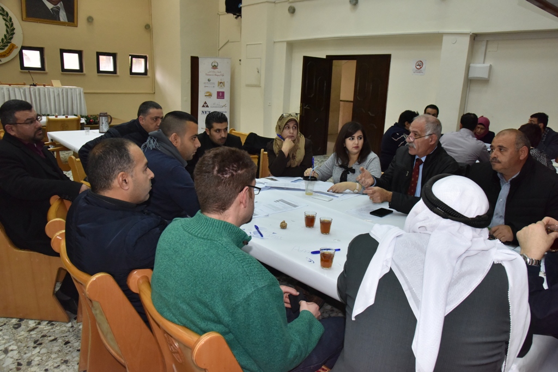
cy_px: 186
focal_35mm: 24
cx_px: 279
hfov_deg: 73.7
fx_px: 372
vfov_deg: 53.1
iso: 2500
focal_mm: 24
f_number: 8
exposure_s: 1/250
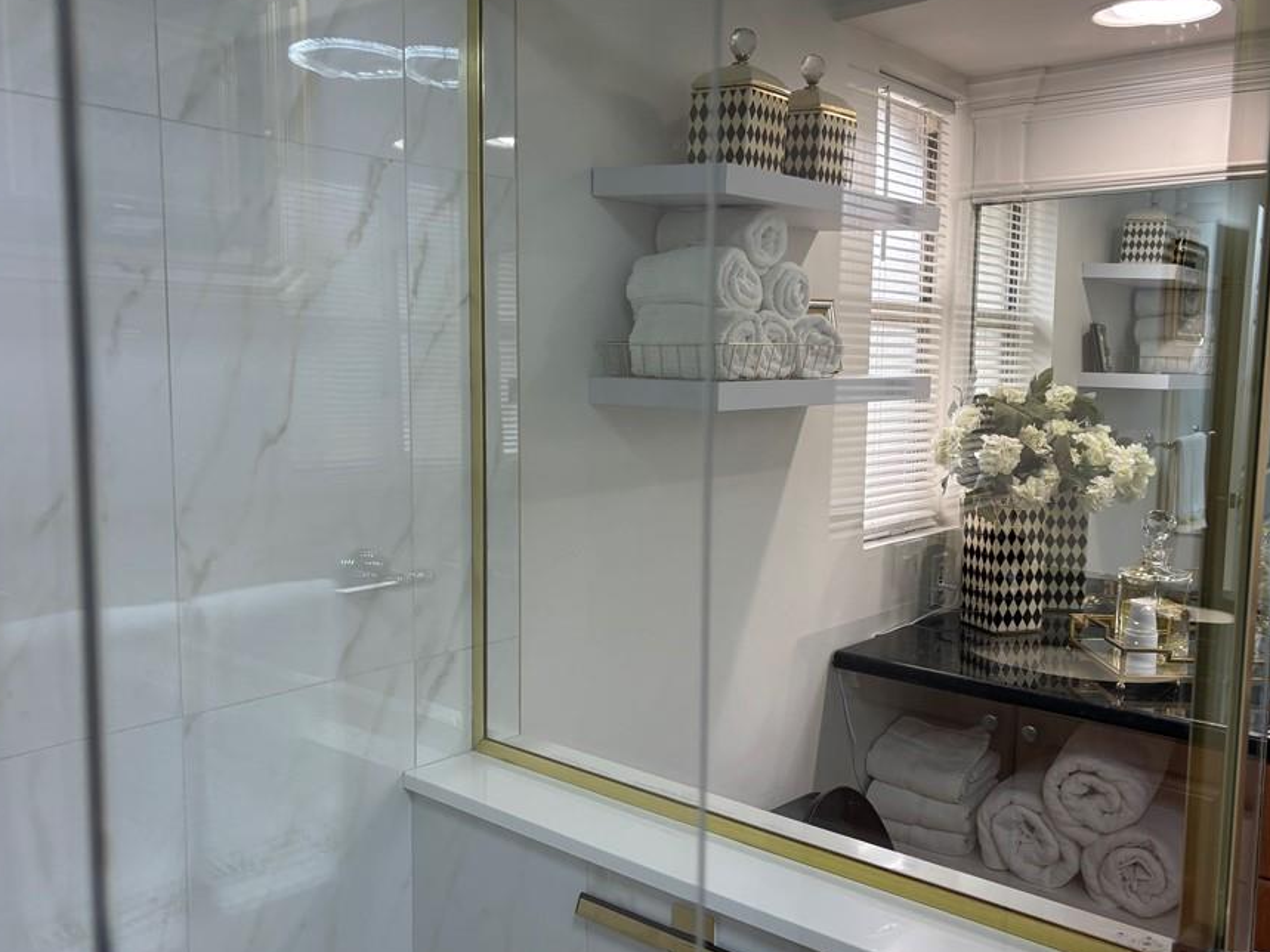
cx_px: 667
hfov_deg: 58.3
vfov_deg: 45.4
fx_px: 1137
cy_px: 475
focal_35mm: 31
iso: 100
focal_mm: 5.96
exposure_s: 1/120
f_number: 1.6
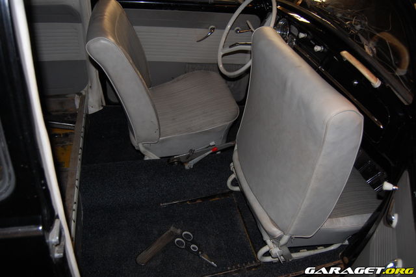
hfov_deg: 67.4
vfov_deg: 47.9
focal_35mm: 27
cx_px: 208
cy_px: 138
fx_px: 312
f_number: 3.5
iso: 400
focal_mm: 18
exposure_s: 1/60
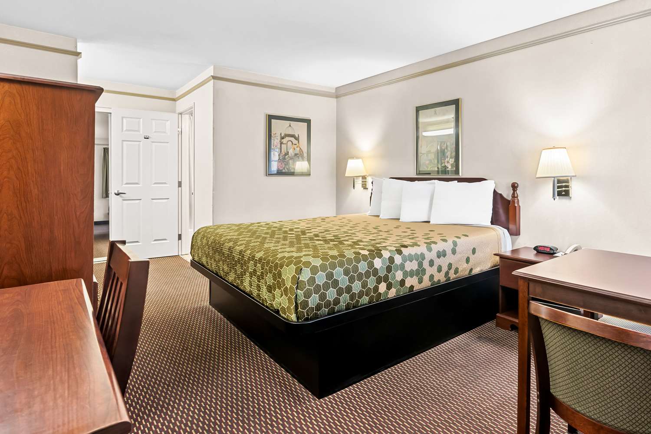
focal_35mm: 17
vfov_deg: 70.4
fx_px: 307
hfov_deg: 93.3
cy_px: 217
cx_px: 326
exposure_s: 1/1.67
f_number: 8
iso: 400
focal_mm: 17
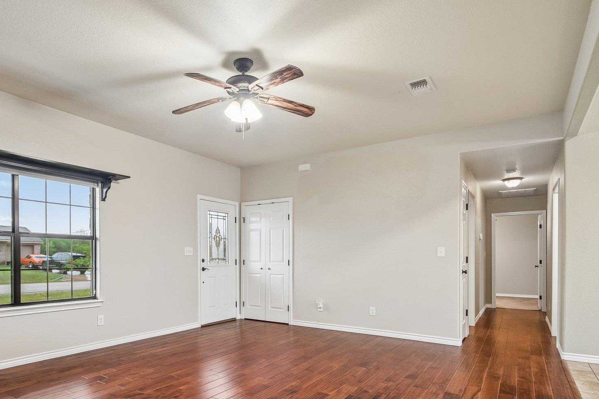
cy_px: 245
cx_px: 244
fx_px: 349
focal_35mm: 21
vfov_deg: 58.8
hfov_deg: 80.4
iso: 400
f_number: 8
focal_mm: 10
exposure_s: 1/4
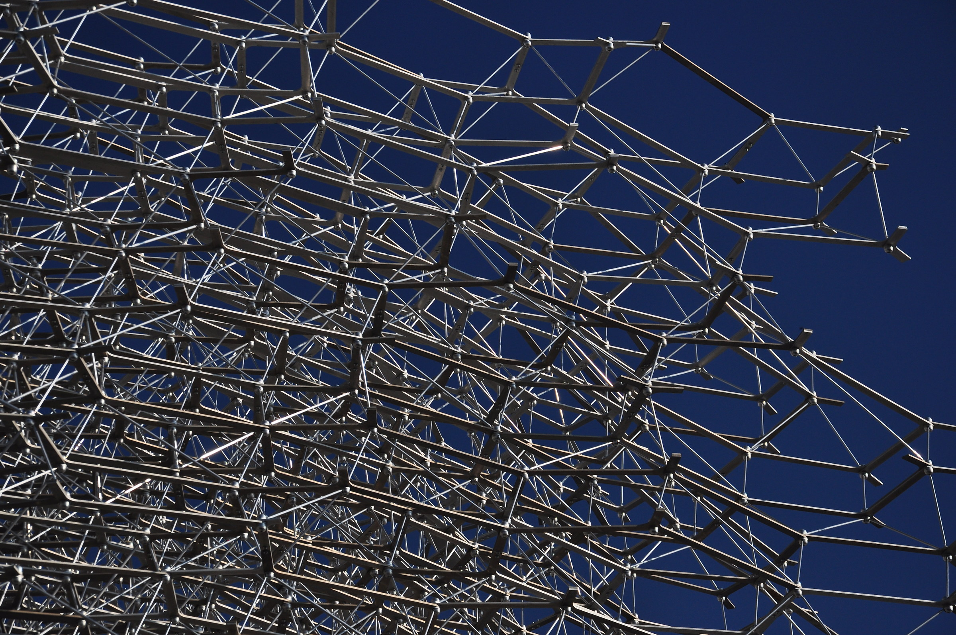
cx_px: 478
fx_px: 2984
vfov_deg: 12.1
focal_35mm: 112
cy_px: 318
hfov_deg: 18.2
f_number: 8
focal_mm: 75
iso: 200
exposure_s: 1/1000
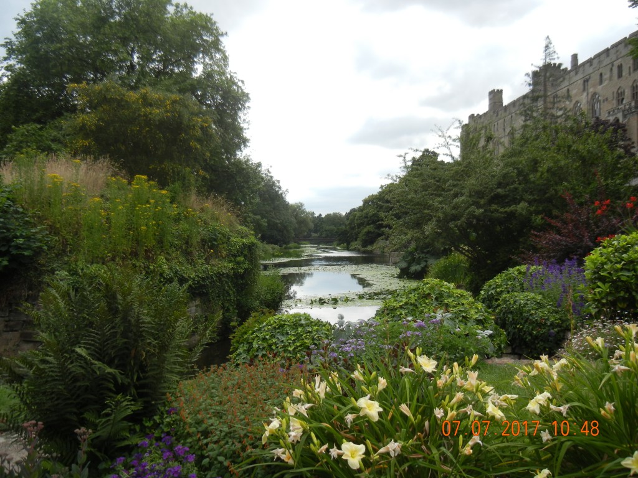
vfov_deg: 46.8
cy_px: 239
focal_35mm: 30
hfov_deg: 60.0
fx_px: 553
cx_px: 319
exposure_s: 1/740
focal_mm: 5.4
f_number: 3.5
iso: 160
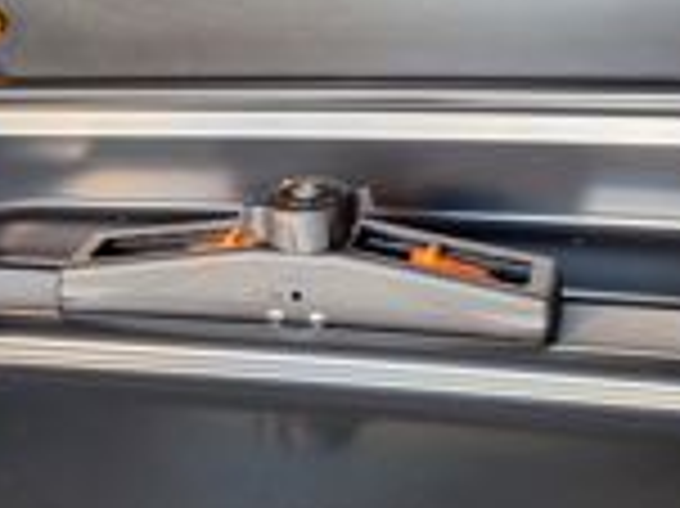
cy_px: -13
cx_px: 495
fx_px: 1197
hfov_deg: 31.2
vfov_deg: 22.9
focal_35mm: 61
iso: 160
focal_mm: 5.54
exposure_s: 1/50
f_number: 1.8
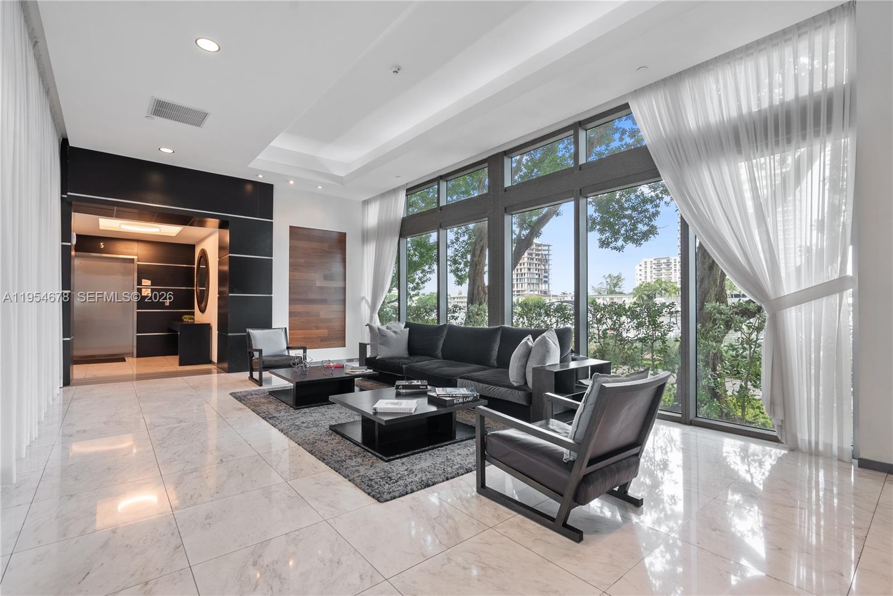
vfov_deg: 73.8
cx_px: 446
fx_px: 397
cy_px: 298
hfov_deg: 96.7
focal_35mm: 16
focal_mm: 16
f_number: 9
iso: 200
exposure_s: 1/2.5
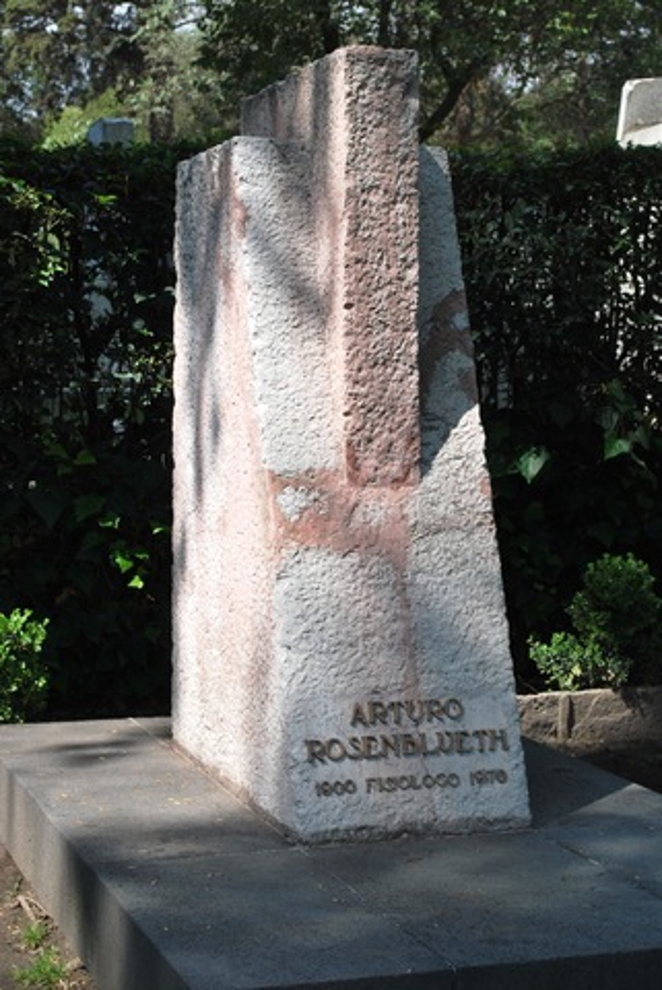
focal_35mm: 68
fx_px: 1858
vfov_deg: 29.8
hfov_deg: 20.2
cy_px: 495
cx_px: 331
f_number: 8
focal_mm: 45
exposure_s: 1/250
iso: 100
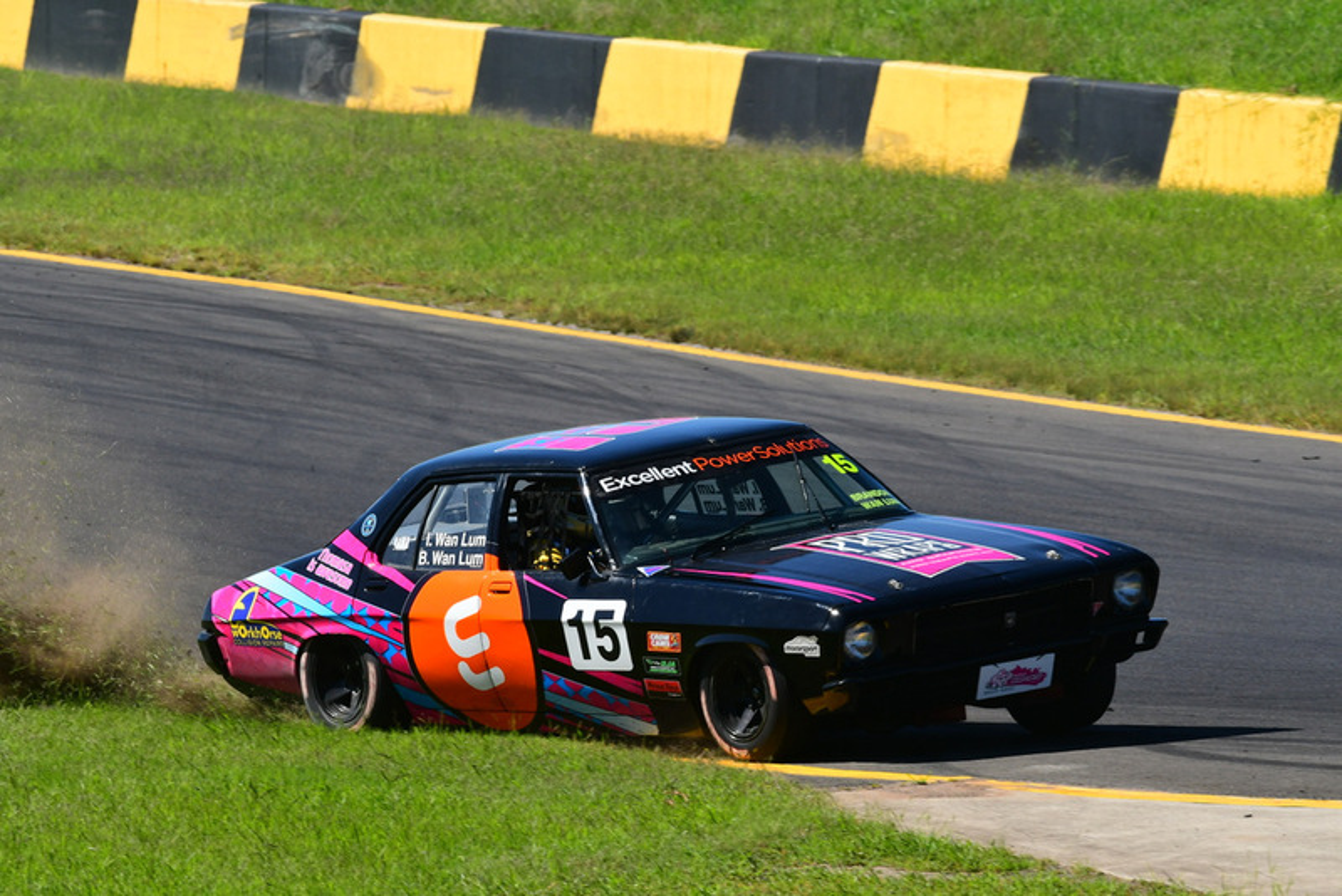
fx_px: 19017
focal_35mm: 510
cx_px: 671
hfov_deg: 4.0
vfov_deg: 2.7
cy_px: 448
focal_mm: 340
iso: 500
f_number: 13
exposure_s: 1/640
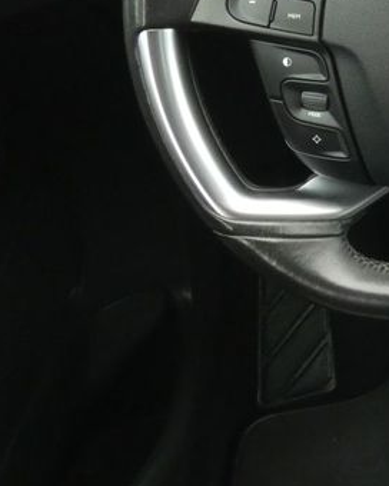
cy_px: -10
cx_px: 659
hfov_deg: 14.3
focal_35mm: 97
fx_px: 1396
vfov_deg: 19.2
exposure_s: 1/80
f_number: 5.6
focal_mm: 6
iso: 500
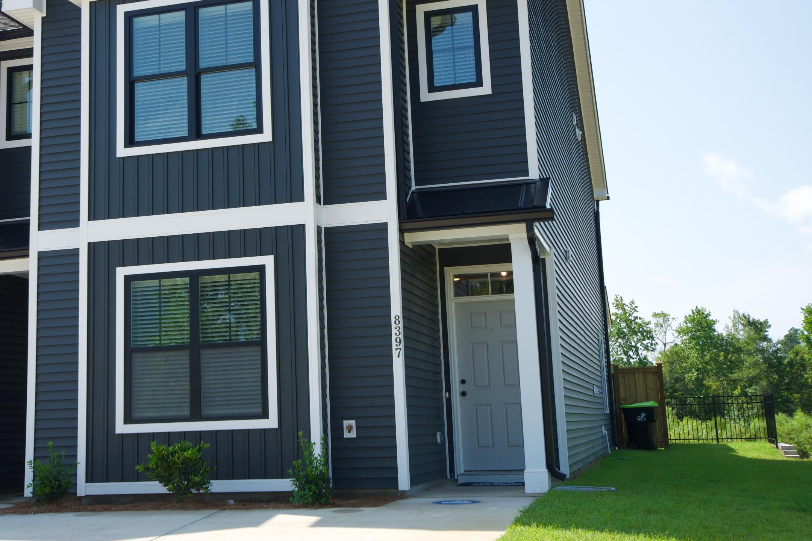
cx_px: 323
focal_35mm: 50
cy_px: 192
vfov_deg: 26.9
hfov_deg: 39.4
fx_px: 1128
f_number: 7.1
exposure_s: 1/400
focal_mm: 24
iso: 200
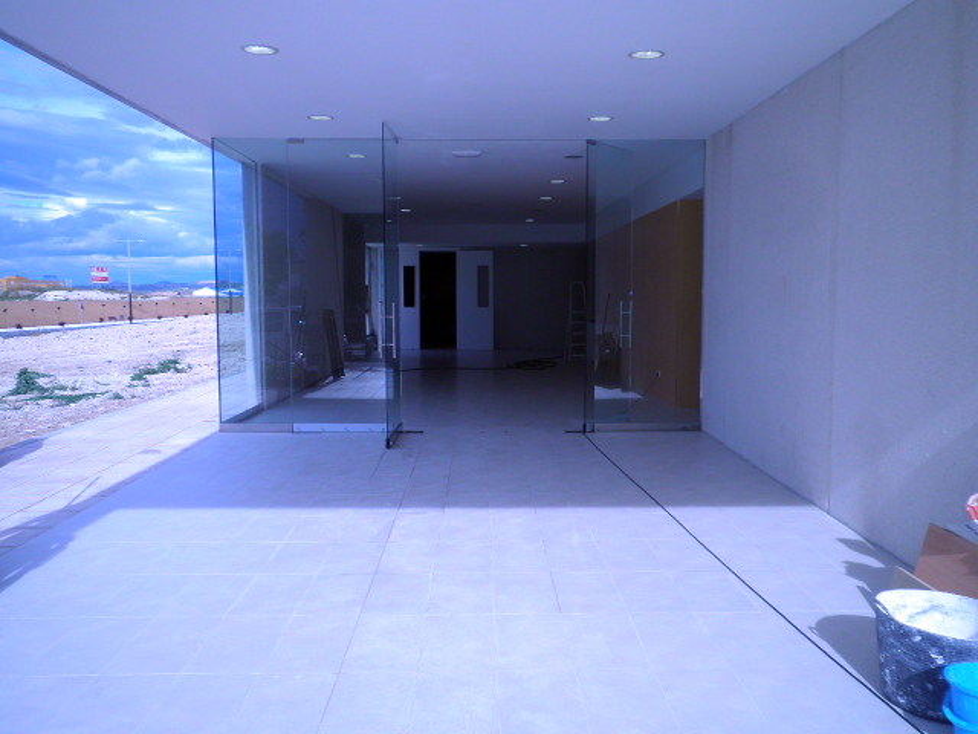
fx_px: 876
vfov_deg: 45.4
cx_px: 489
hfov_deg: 58.4
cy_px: 367
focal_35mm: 31
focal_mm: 5.5
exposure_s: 1/100
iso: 64
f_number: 8.4
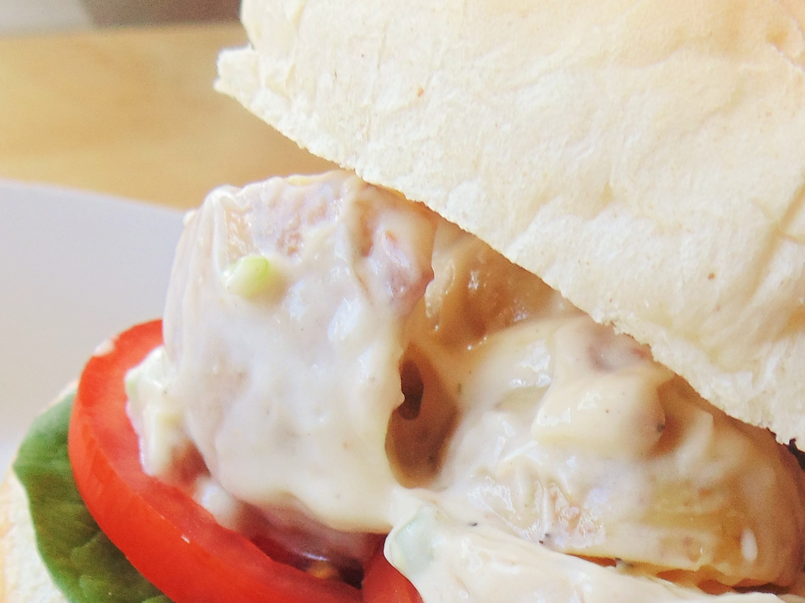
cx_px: 538
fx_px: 907
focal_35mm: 39
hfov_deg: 47.1
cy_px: 474
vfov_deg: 35.7
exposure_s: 1/30
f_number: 3.1
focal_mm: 4
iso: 80
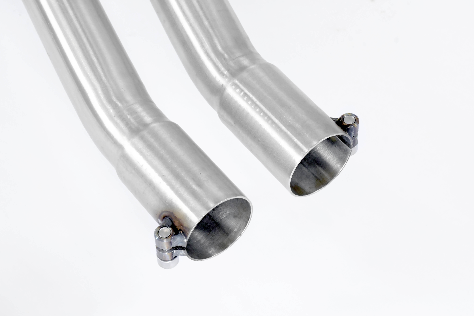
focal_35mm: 105
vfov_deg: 13.0
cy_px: 158
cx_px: 237
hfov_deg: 19.5
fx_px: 1382
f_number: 11
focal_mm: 70
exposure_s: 1/160
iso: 4000
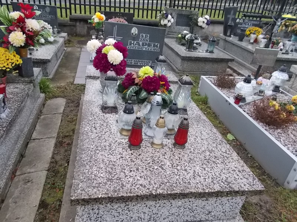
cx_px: 148
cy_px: 111
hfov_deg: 67.3
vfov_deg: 53.1
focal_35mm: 26
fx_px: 223
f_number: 3.2
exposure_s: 1/500
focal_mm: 4.6
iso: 400
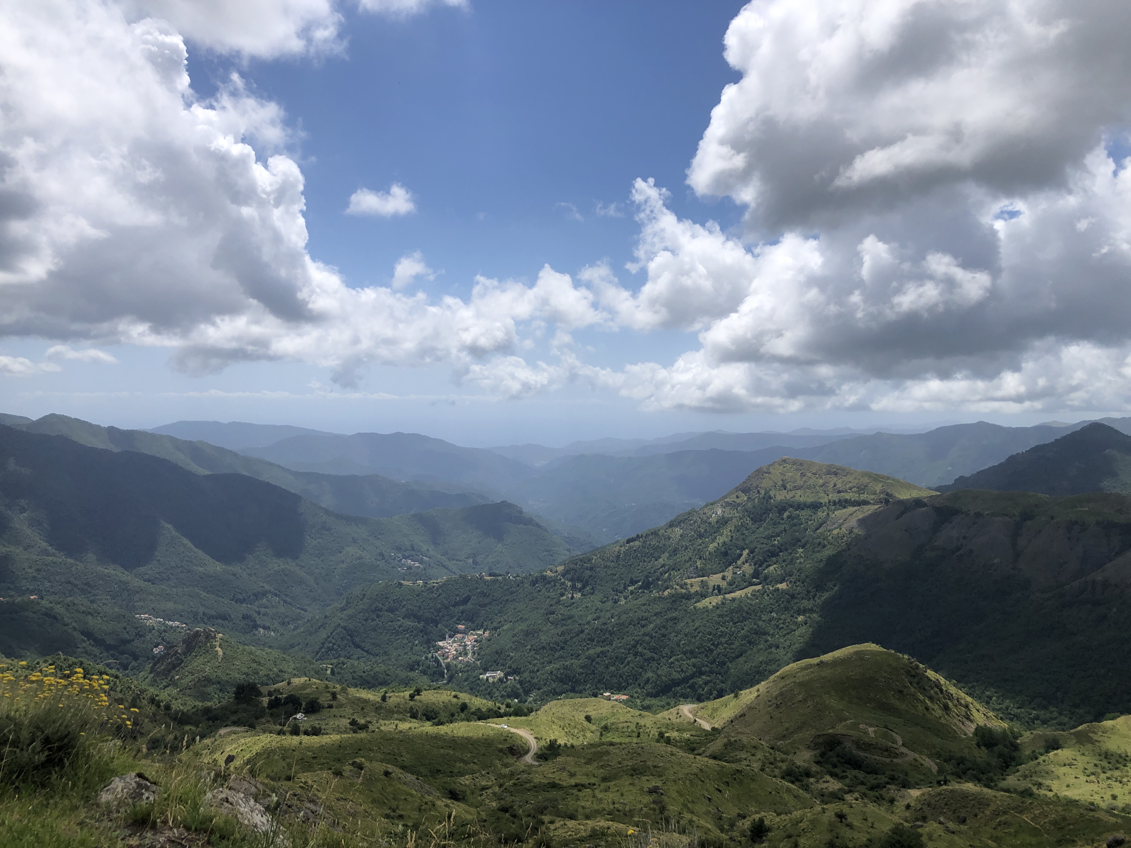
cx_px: 566
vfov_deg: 49.7
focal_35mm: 28
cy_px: 424
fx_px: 915
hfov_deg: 63.4
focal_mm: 3.99
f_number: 1.8
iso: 25
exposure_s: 1/4425
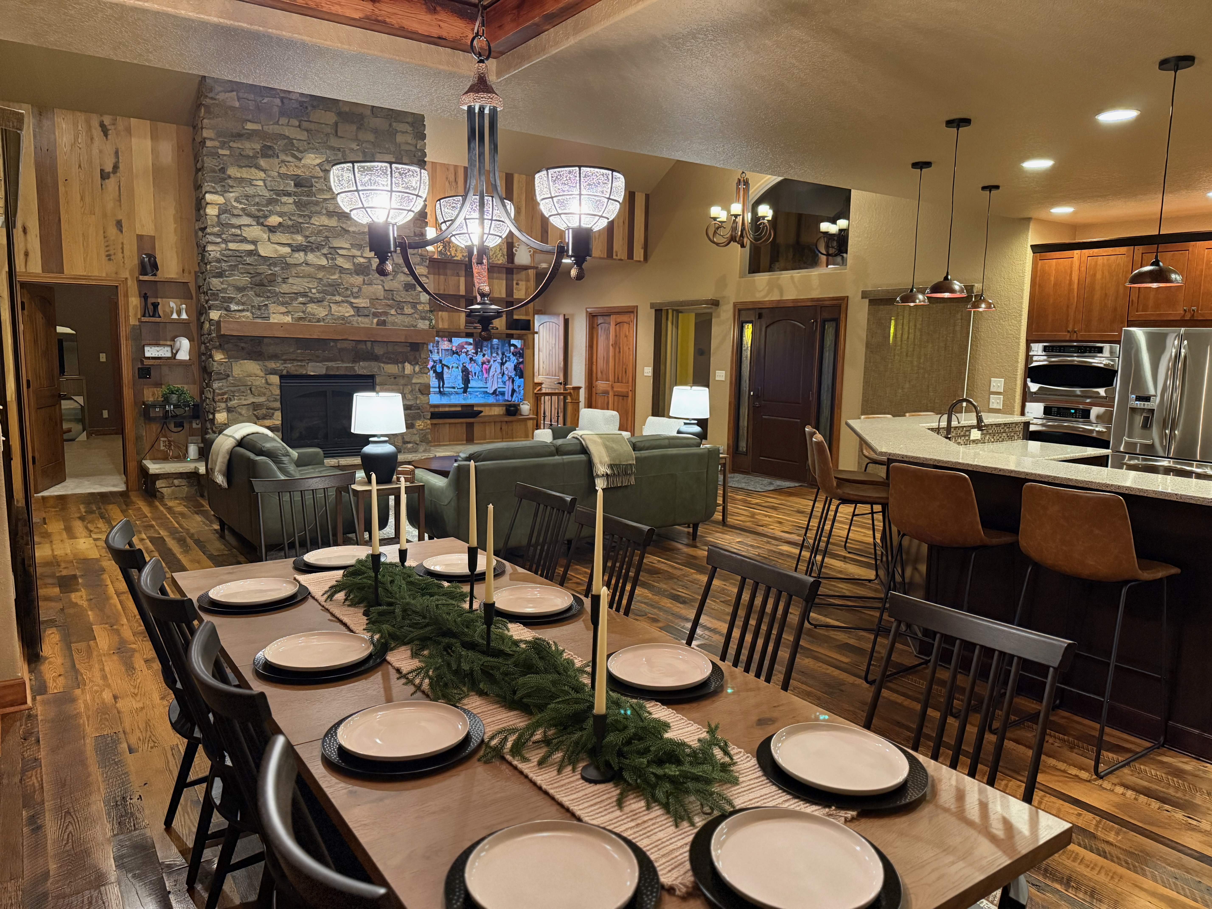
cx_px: 606
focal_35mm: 24
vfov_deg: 56.8
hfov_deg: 71.6
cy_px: 454
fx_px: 840
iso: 800
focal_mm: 6.76
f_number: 1.78
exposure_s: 1/40
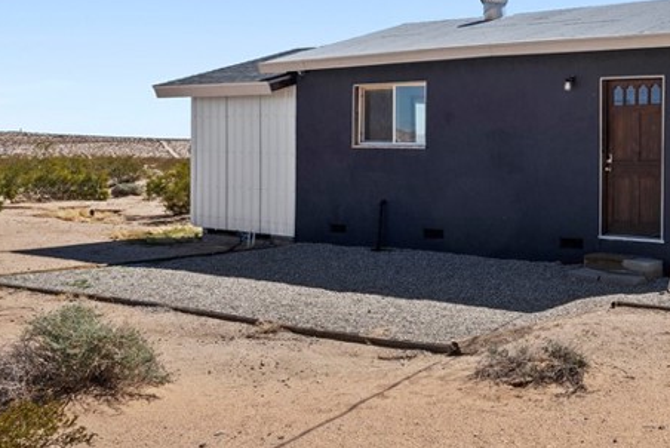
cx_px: 704
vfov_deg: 30.9
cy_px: 130
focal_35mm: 43
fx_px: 801
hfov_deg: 38.9
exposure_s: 1/320
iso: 400
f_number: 11
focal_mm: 19
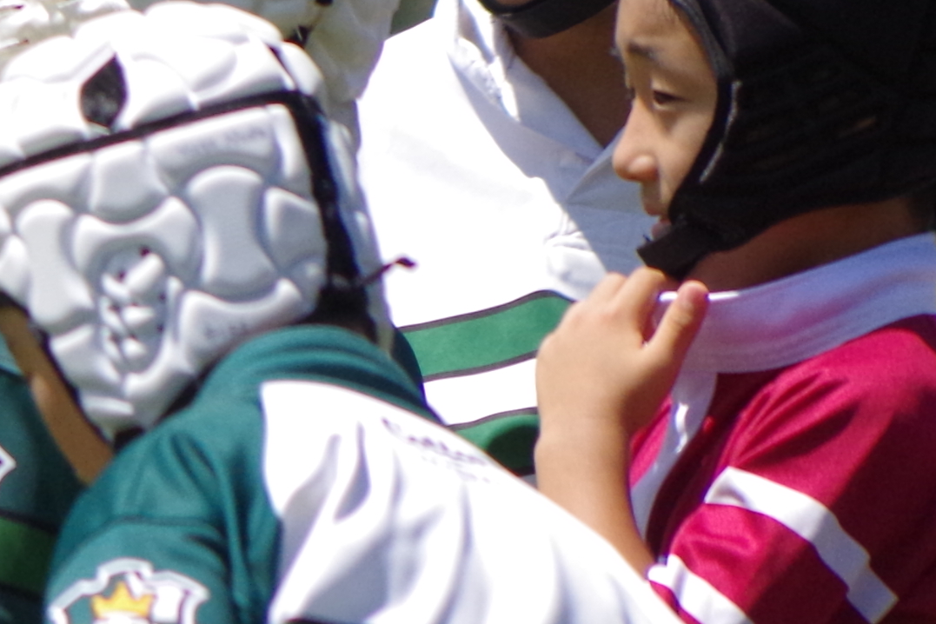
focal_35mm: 1765
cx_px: -542
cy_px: 229
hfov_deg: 1.2
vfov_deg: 0.8
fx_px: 45886
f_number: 8
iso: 800
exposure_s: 1/1600
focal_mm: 300
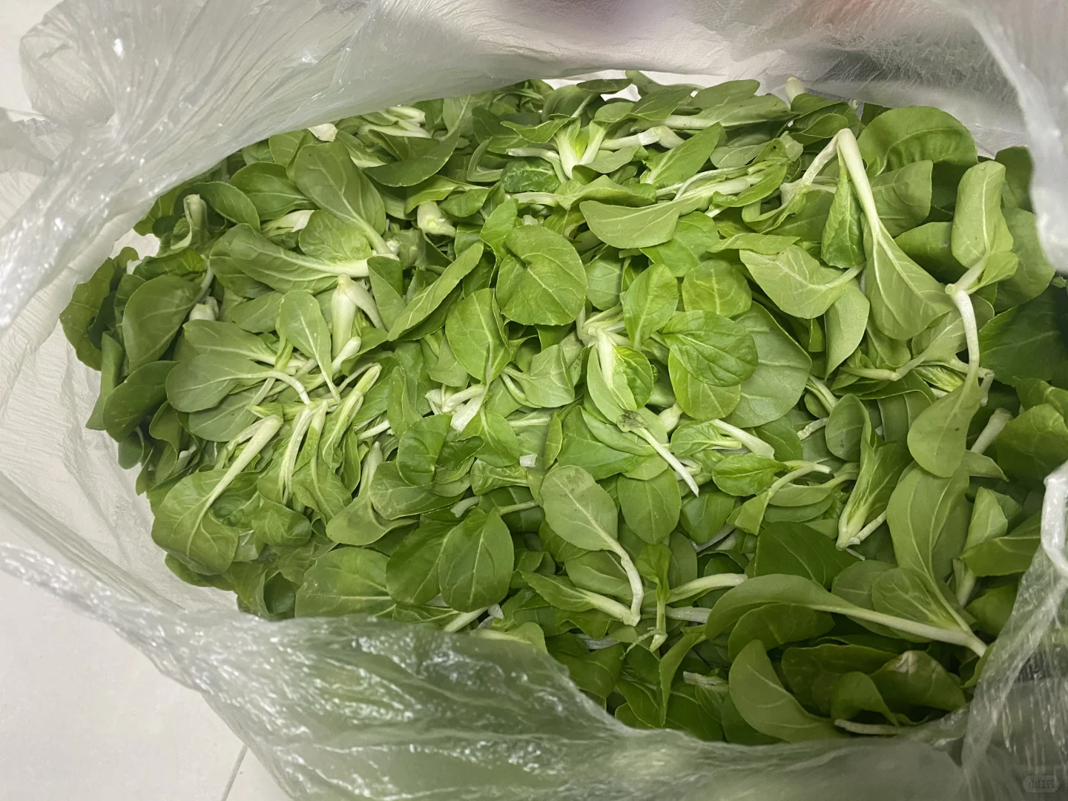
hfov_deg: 67.3
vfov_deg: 53.1
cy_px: 400
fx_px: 802
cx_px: 534
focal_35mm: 26
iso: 200
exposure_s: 1/50
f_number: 1.8
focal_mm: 4.25
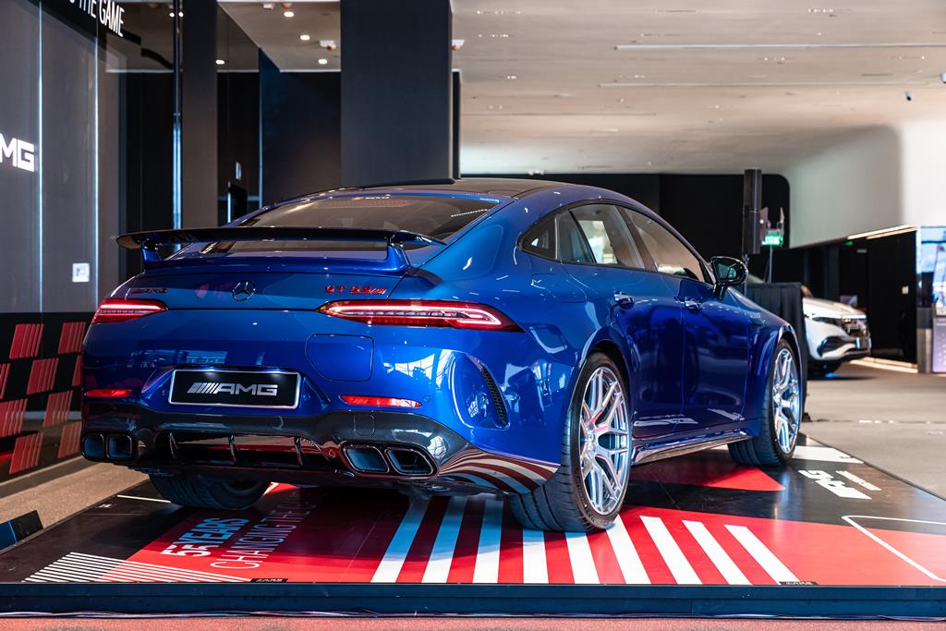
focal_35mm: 62
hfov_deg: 32.4
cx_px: 473
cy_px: 316
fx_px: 1629
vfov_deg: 21.9
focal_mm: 62
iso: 1250
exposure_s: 1/80
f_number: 4
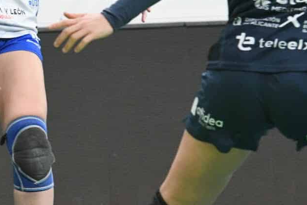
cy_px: -51
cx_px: -13
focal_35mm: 522
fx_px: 4455
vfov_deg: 2.6
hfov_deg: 3.9
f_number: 7.1
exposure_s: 1/640
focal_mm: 135
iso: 6400
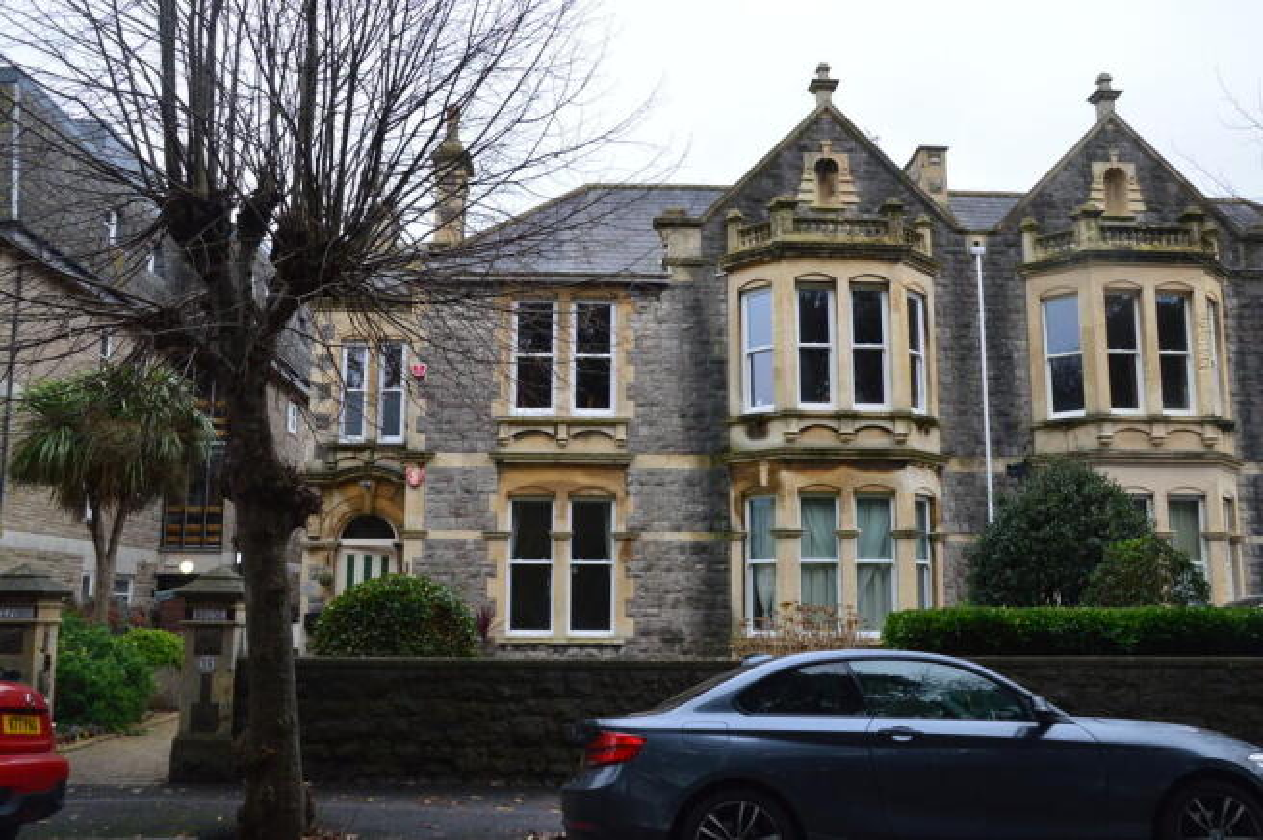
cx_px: 632
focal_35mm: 33
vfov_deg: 39.9
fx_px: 1157
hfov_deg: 57.3
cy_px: 420
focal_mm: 22
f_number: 9
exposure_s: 1/100
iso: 400
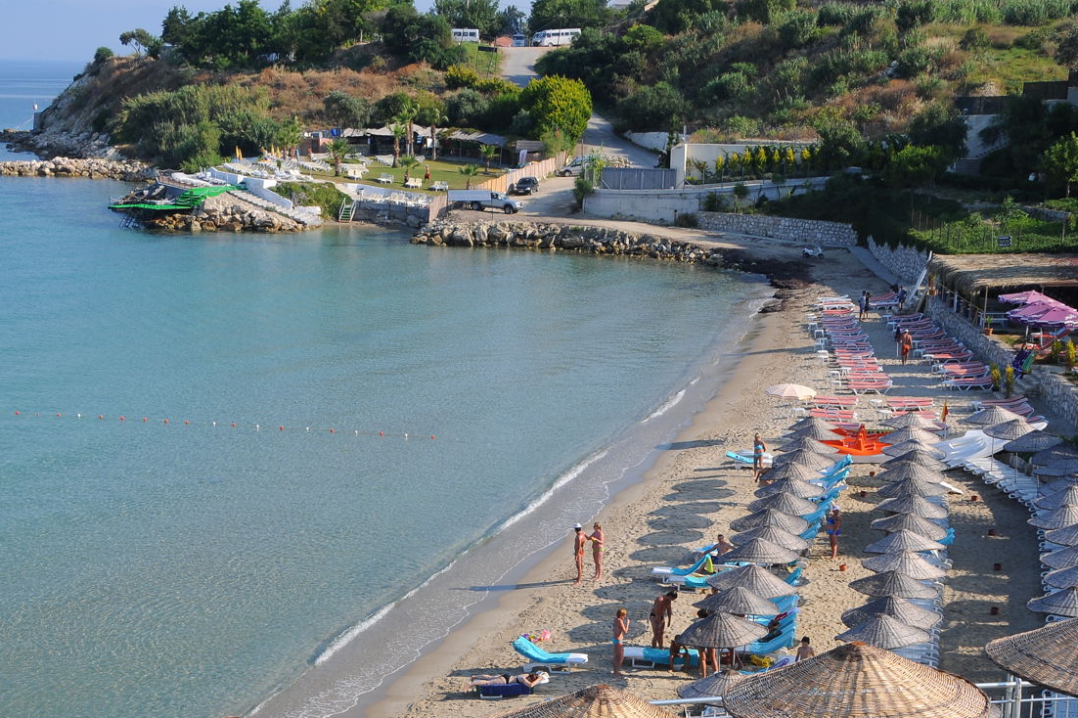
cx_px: 463
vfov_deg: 22.1
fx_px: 1826
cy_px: 505
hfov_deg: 32.8
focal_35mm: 61
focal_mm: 28
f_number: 11
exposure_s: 1/125
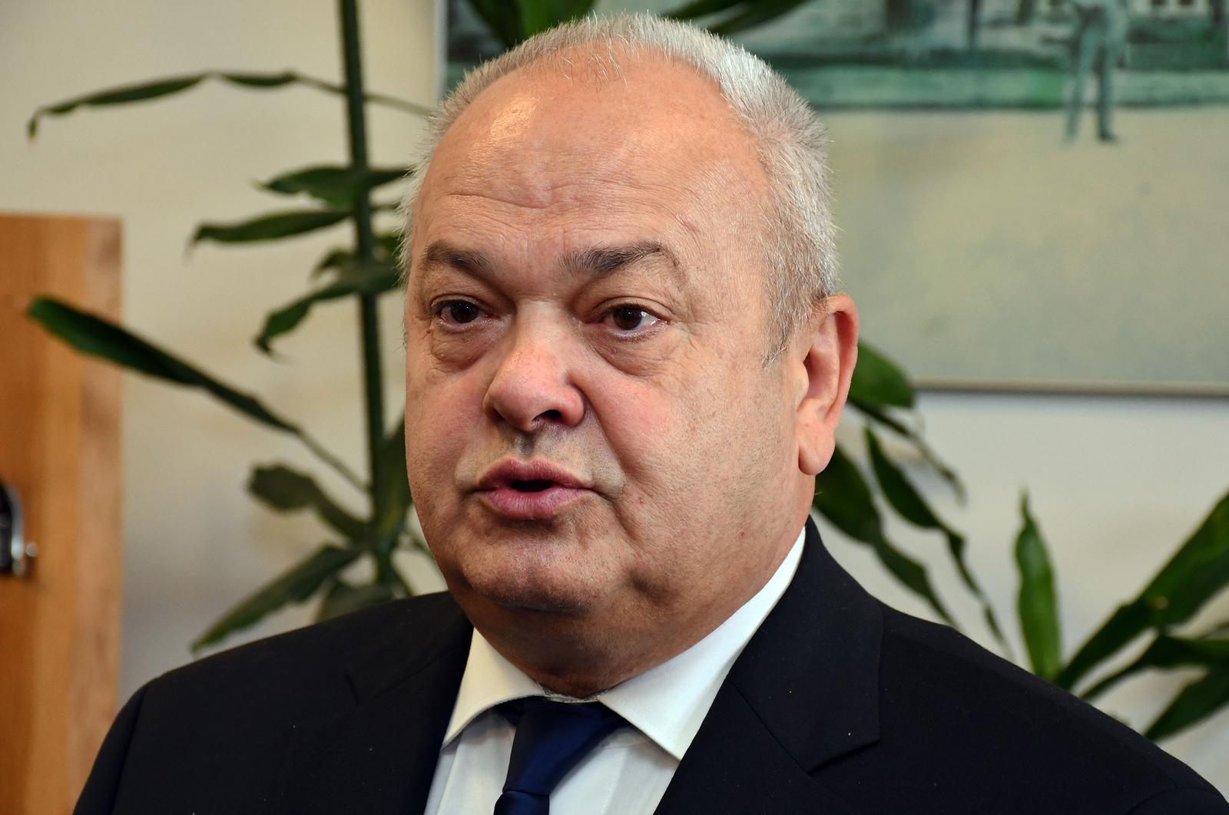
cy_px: 408
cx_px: 614
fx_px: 4091
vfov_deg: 11.4
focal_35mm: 120
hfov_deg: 17.1
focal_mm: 80
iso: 1600
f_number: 8
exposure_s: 1/60
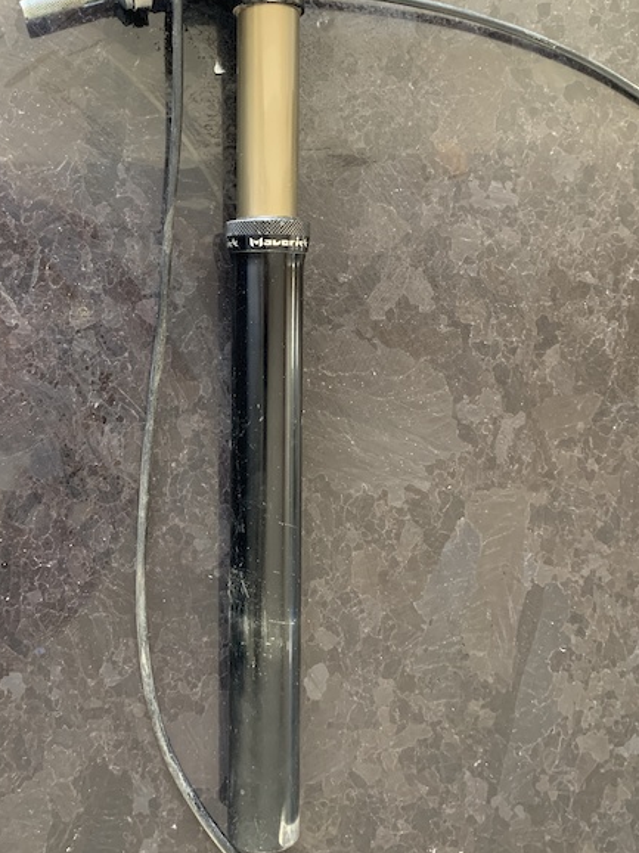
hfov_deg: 39.4
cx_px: 249
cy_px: 347
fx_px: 887
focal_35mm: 36
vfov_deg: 51.1
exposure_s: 1/41
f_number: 1.8
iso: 400
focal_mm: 4.25
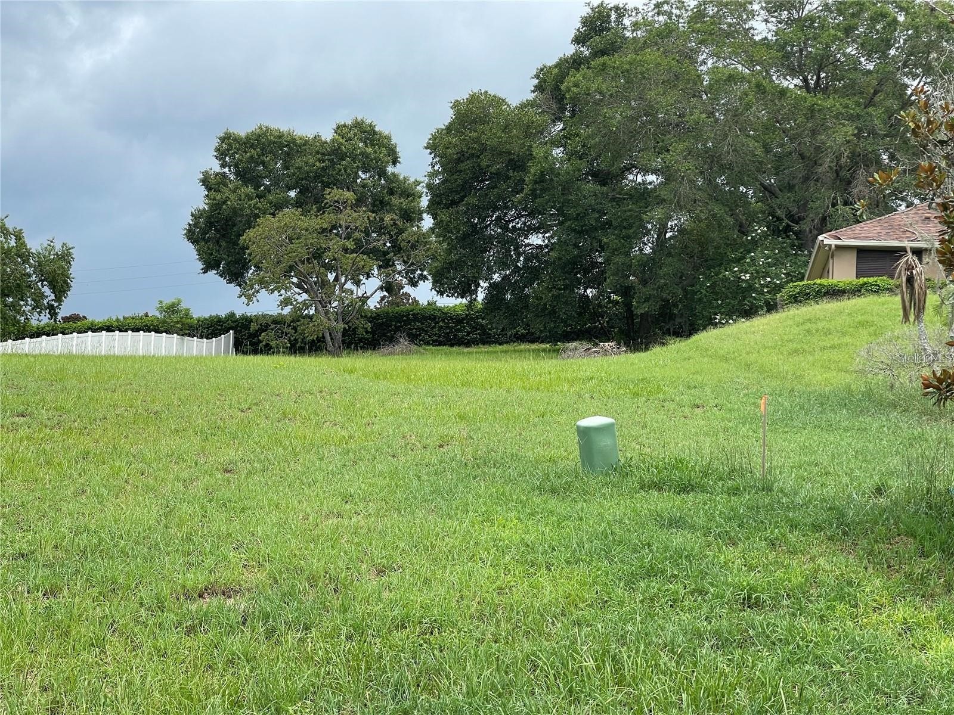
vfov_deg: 22.9
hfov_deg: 30.3
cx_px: 477
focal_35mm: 64
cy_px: 358
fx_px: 1764
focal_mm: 7.5
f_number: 2.2
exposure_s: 1/479
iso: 20
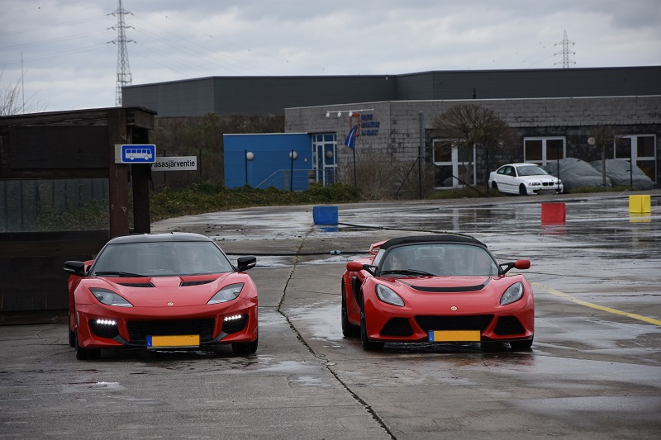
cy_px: 220
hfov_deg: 13.0
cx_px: 330
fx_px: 2891
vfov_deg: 8.7
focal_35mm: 158
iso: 200
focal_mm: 105
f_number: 5.6
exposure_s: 1/320
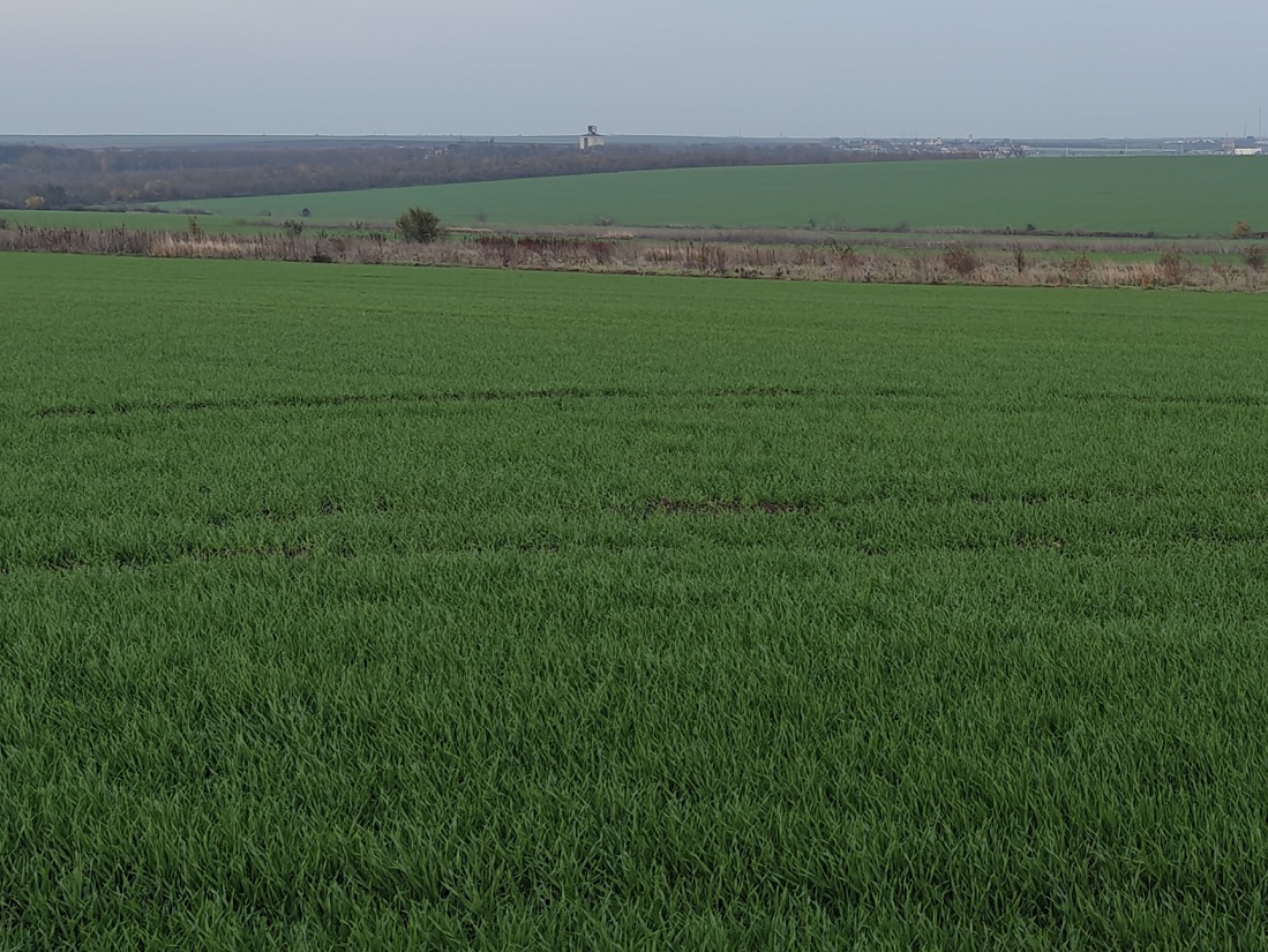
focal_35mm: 60
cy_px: 452
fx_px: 2199
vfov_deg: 24.4
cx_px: 1076
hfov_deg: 31.1
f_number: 1.6
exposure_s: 1/143
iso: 50
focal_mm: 6.06
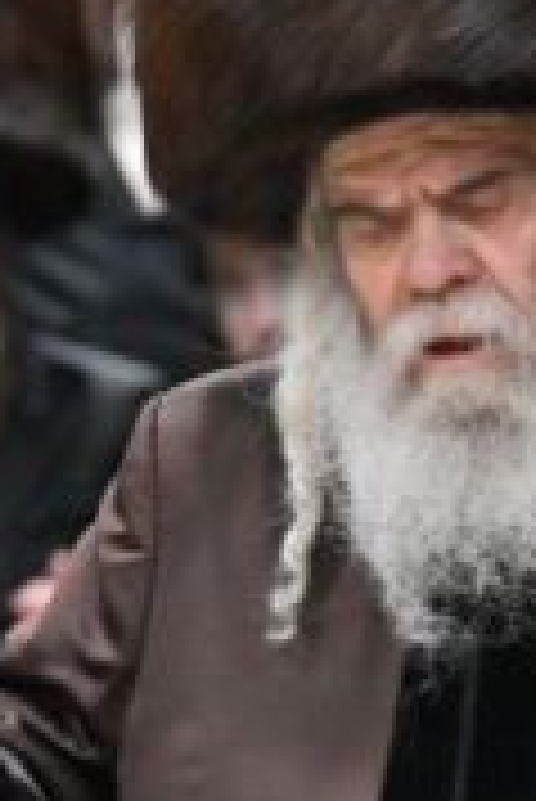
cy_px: 1107
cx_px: 989
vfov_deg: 3.2
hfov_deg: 2.2
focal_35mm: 633
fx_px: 14108
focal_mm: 110
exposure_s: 1/400
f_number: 2.8
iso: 1600
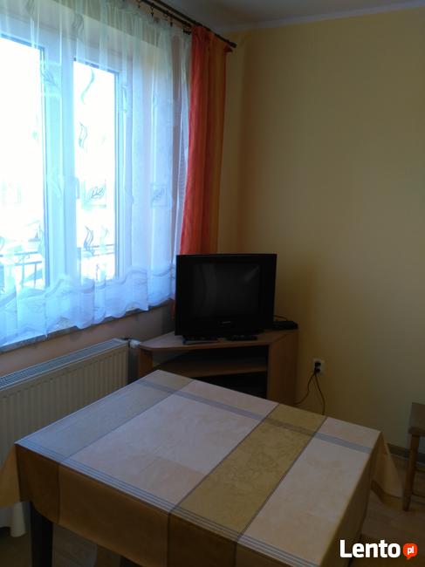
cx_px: 212
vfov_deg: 63.5
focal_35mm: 28
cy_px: 284
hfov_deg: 49.7
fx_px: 459
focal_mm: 2.96
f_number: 2
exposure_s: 1/40
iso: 107
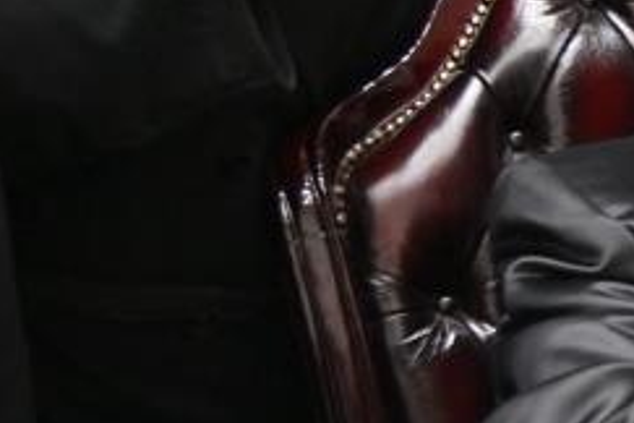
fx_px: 2818
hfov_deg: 11.6
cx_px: 1226
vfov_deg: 8.6
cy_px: 213
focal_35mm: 160
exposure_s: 1/200
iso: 1000
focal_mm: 38
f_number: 4
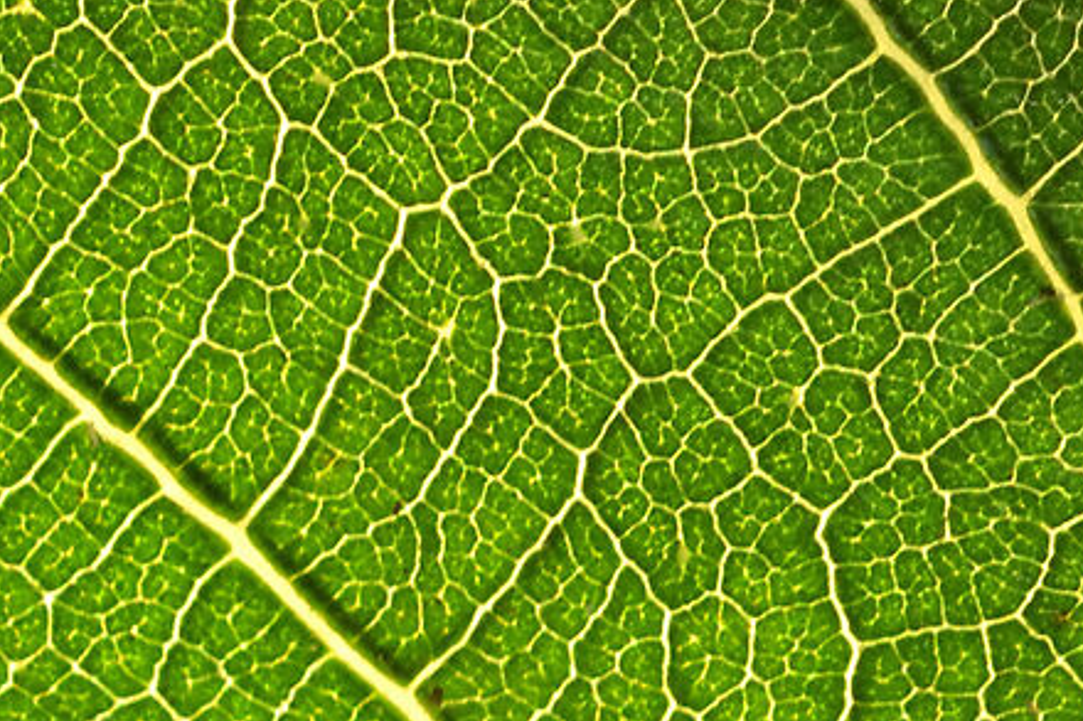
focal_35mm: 229
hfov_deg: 8.7
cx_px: -793
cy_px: 1196
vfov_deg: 5.9
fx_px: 6886
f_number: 10
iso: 320
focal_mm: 28
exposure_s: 1/40
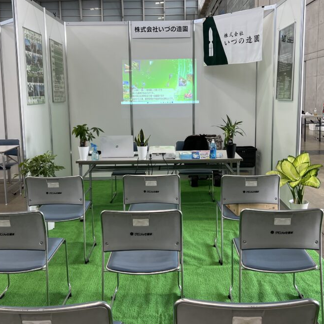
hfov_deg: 46.0
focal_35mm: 36
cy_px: 135
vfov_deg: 45.9
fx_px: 381
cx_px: 169
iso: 64
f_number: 1.5
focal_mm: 5.7
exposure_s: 1/121
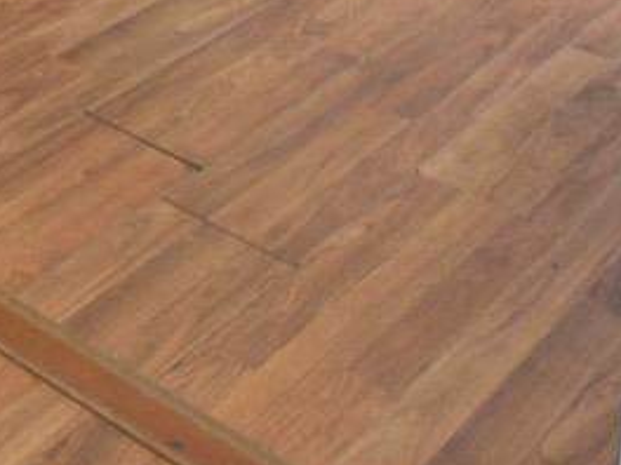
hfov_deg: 17.3
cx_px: -621
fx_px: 1471
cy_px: -625
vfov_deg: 13.5
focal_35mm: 82
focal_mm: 10
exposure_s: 1/50
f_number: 4
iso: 200
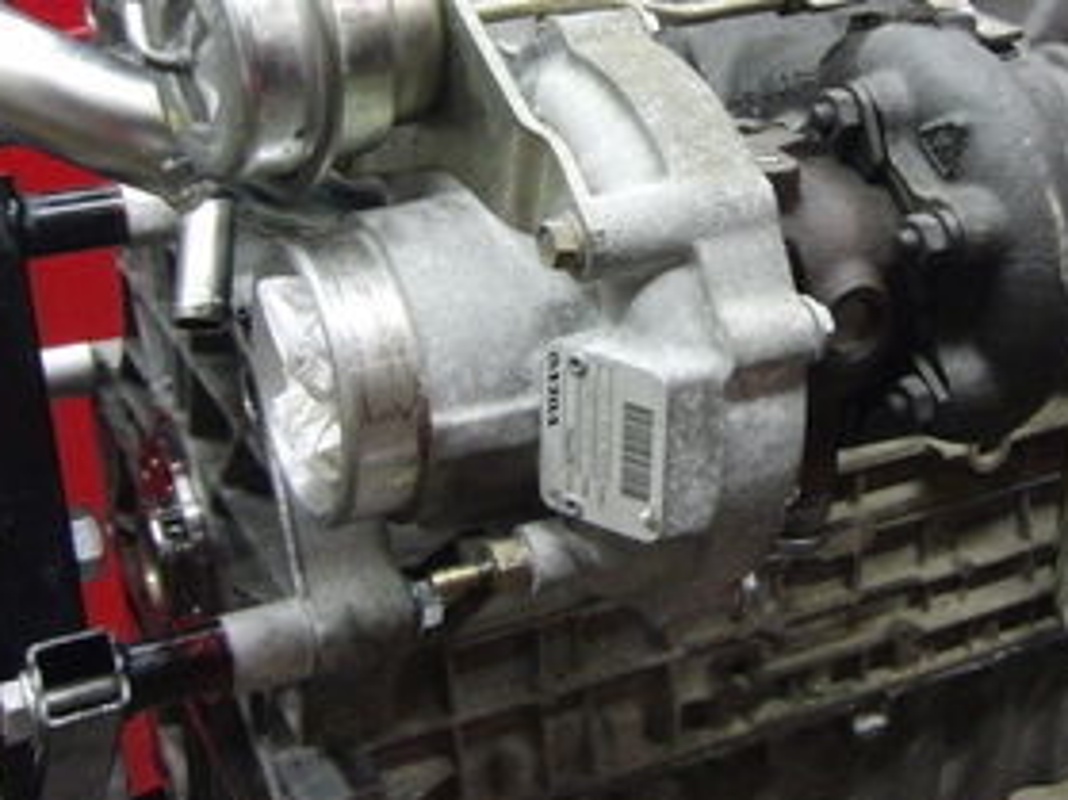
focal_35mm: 55
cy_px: 153
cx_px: 723
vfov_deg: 26.0
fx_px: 1696
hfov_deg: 34.6
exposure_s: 1/60
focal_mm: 4.3
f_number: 3.2
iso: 640
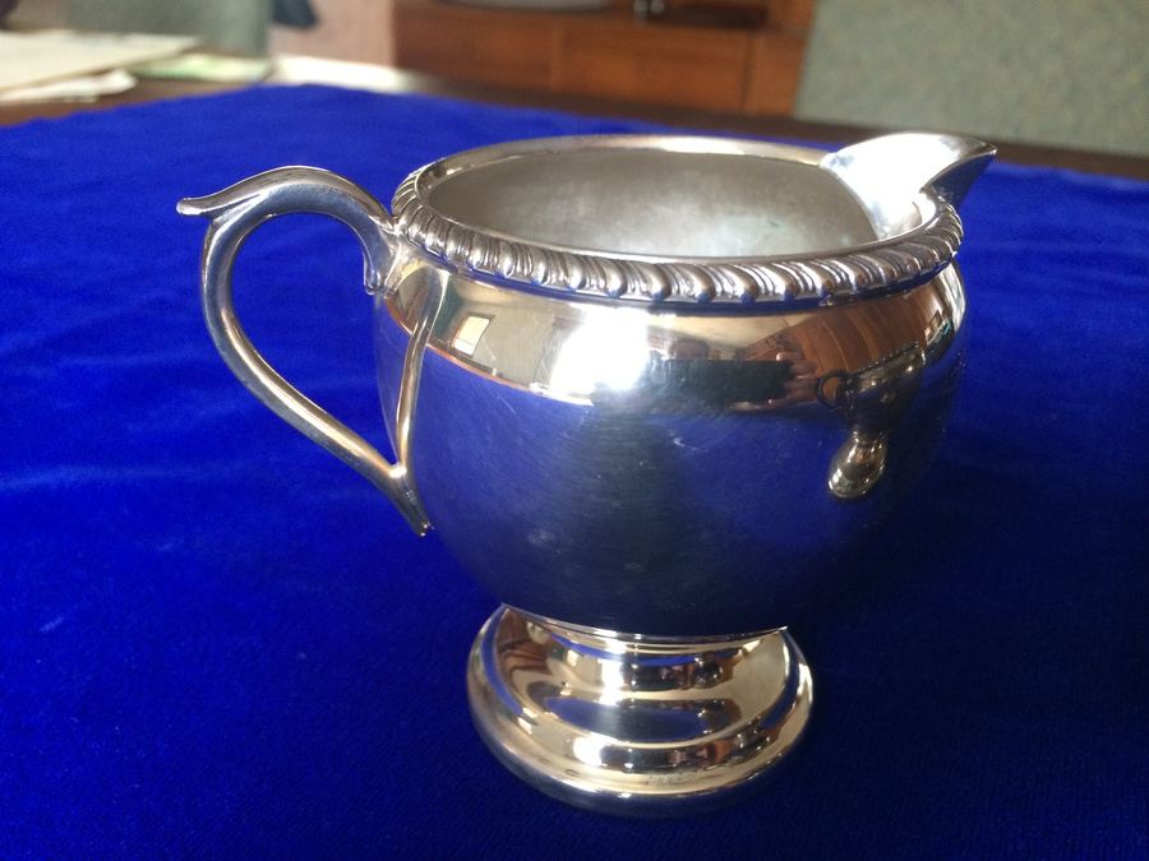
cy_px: 430
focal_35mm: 30
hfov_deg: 60.0
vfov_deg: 46.8
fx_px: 996
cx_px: 574
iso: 160
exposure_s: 1/30
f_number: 2.2
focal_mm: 4.12
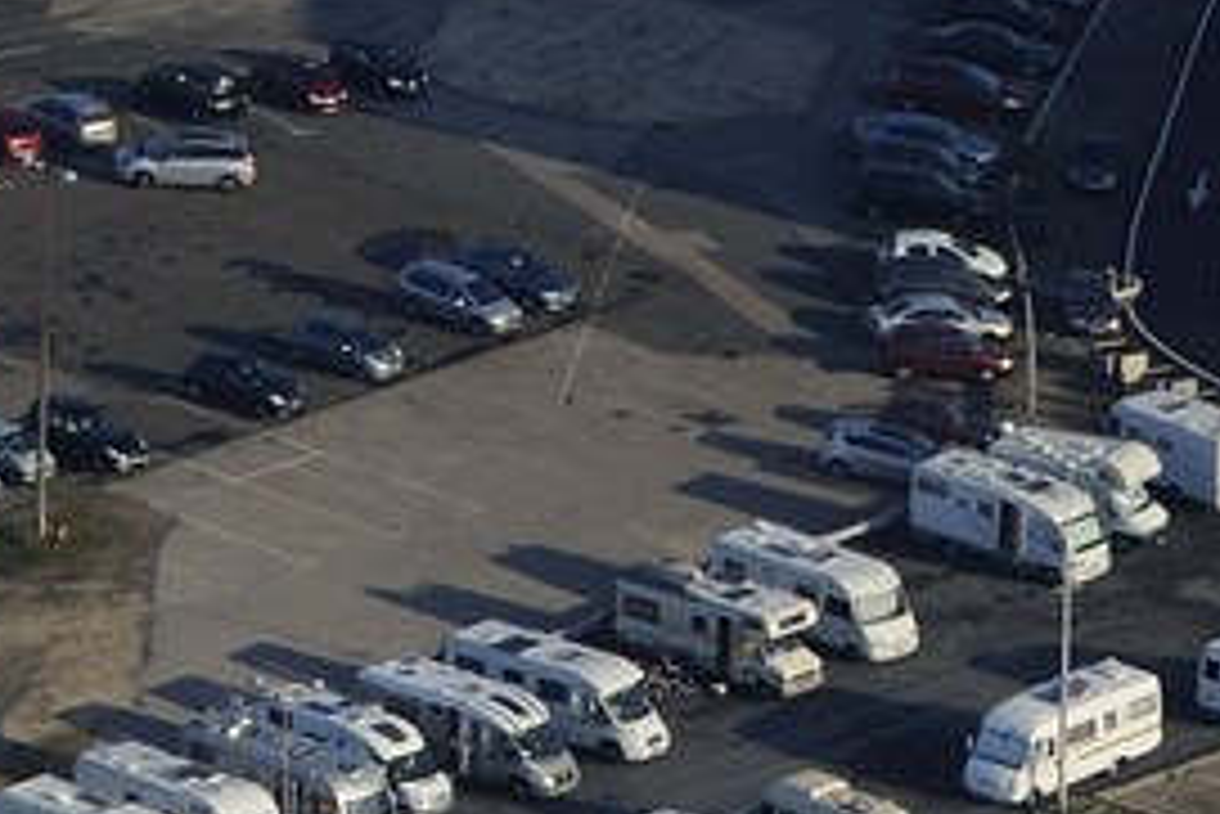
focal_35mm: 590
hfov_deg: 3.4
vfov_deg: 2.3
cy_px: -1552
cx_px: -2156
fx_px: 20004
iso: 400
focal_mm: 100
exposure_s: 1/800
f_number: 10
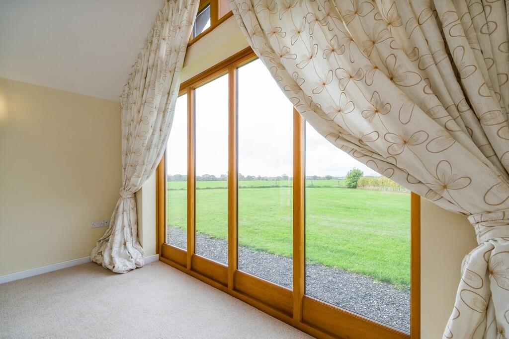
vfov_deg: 77.3
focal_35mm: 15
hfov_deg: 100.4
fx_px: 212
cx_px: 254
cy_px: 170
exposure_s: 1/125
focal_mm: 10.1
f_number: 7.1
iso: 160
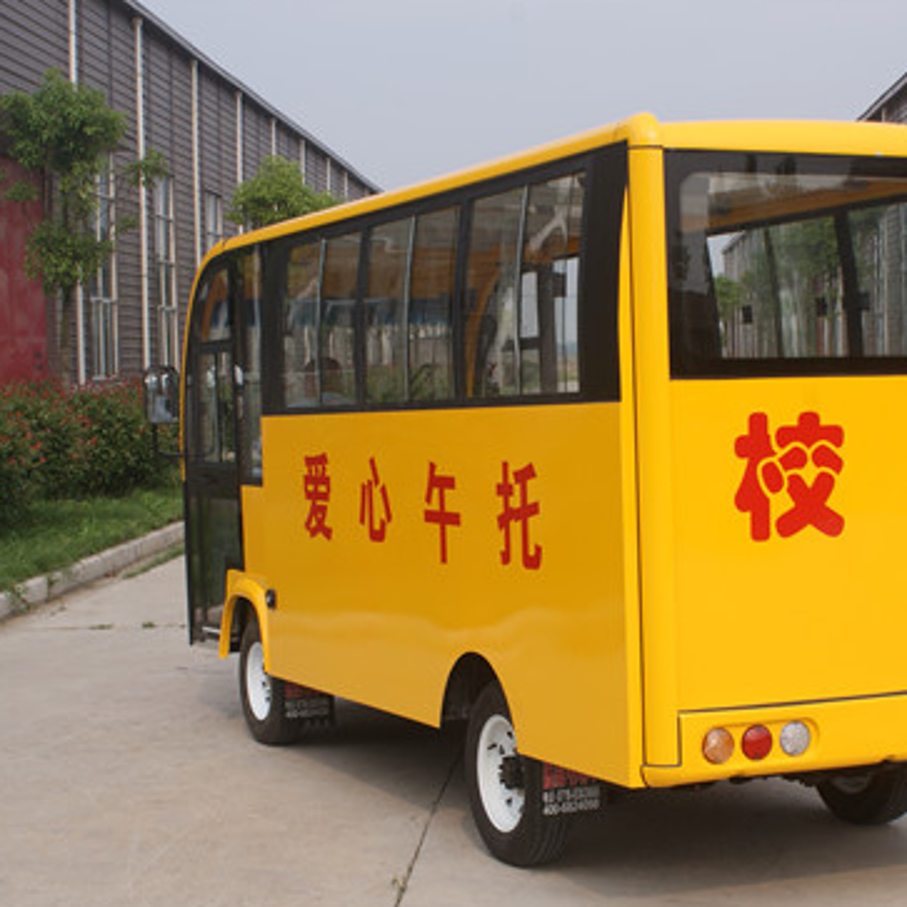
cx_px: 617
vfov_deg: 23.4
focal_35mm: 74
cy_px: 483
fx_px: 2185
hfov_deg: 23.3
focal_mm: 35
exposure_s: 1/80
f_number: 13
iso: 100
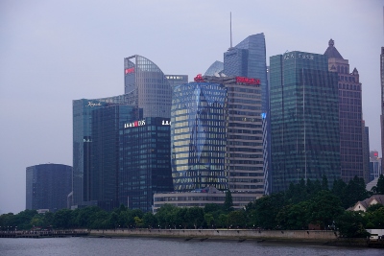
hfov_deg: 24.6
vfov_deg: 16.6
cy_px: 128
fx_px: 880
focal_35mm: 82
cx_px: 192
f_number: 5
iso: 250
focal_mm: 55
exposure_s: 1/100
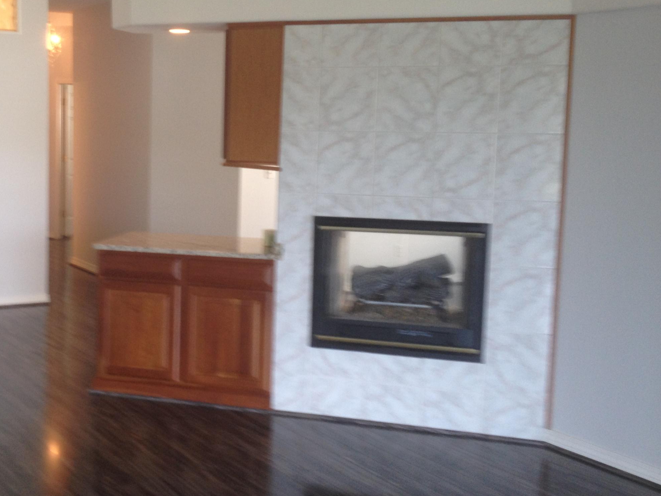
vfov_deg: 27.5
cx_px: 162
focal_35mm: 53
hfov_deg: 35.3
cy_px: 222
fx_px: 1012
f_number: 2.4
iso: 64
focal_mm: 4.28
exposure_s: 1/20
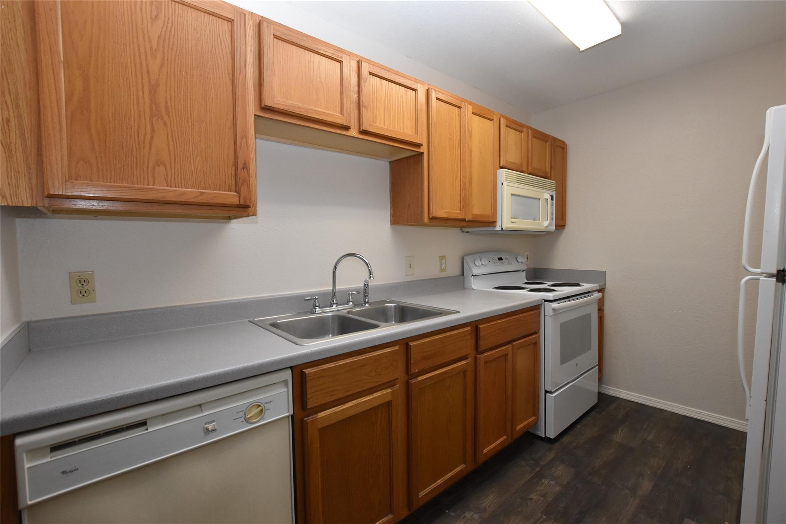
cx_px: 393
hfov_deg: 100.4
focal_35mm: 15
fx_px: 327
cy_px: 262
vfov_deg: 77.3
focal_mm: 10
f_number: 5.6
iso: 1600
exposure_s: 1/200
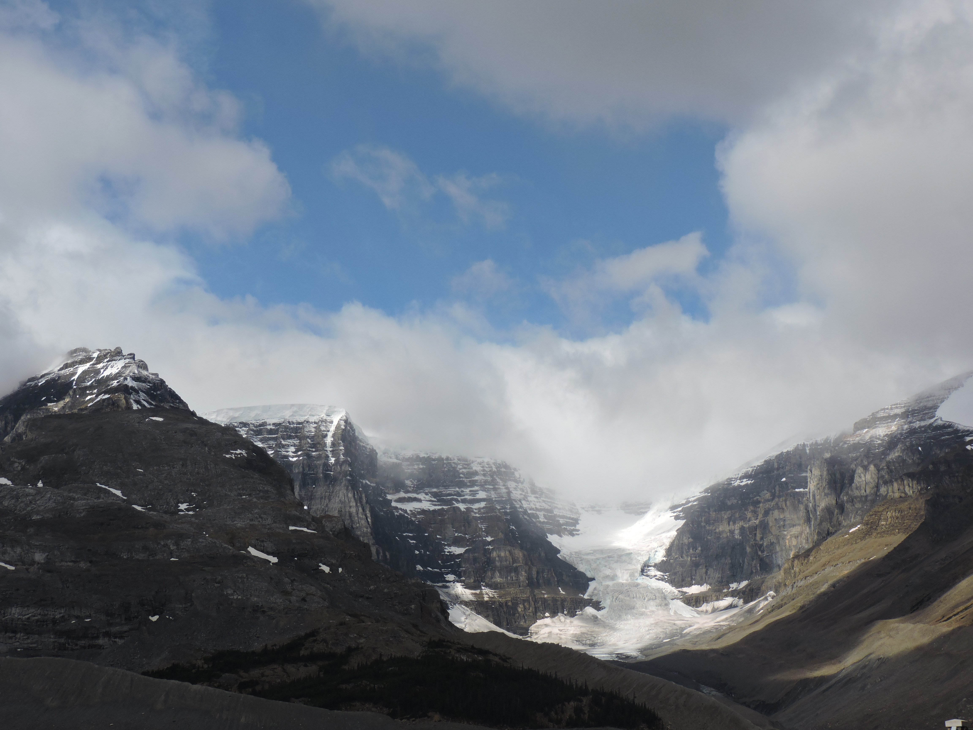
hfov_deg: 34.9
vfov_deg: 26.6
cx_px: 486
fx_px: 1546
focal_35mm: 55
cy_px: 365
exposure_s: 1/1250
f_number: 4.1
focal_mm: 9.8
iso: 100
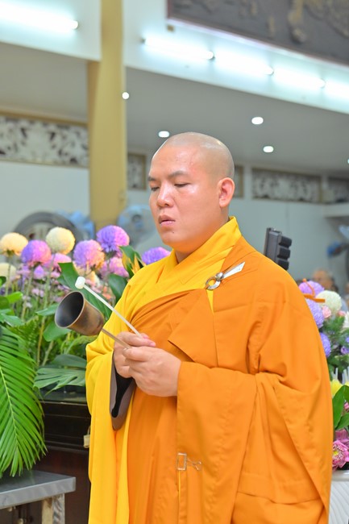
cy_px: 262
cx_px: 174
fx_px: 1018
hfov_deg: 19.4
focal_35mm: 70
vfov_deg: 28.9
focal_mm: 70
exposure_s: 1/125
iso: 2000
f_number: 4
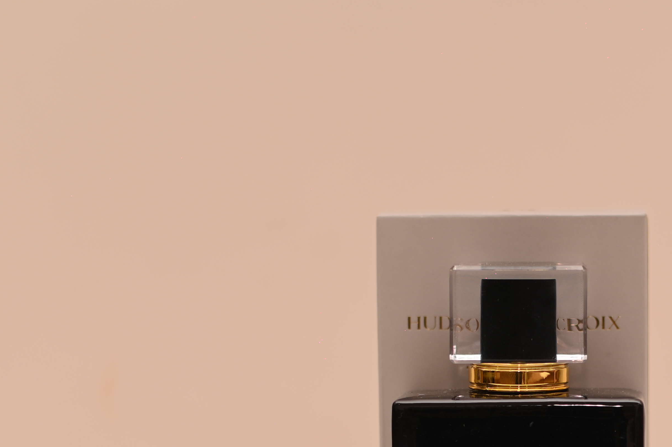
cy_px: 484
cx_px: 492
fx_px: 2332
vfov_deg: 10.8
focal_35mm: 125
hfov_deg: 16.3
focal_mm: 50
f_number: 2.8
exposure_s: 1/200
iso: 100
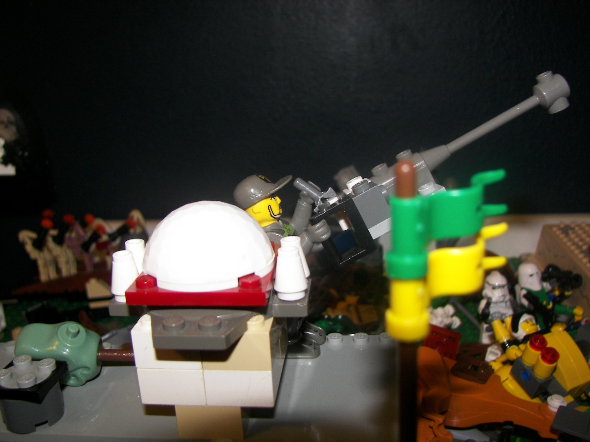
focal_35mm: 36
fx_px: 614
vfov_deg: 39.7
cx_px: 295
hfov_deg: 51.4
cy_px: 221
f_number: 2.8
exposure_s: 1/30
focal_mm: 6
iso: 100
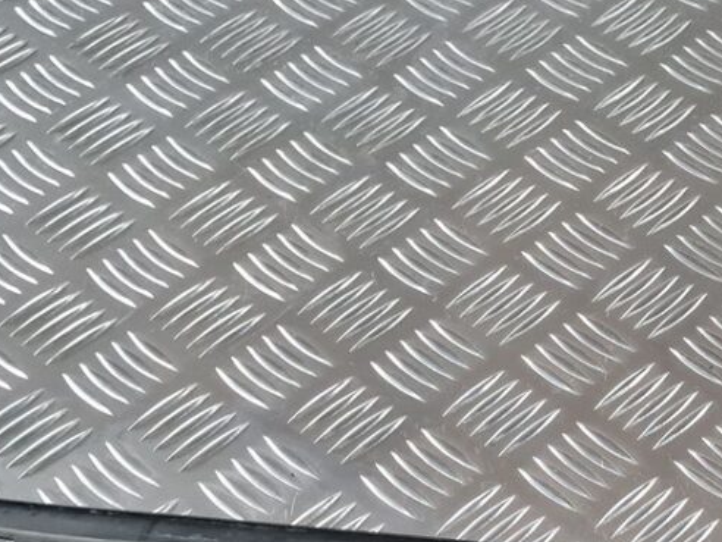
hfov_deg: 25.0
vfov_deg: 18.5
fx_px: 1543
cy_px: 714
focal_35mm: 74
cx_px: 726
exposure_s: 1/25
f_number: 1.8
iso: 640
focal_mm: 5.4
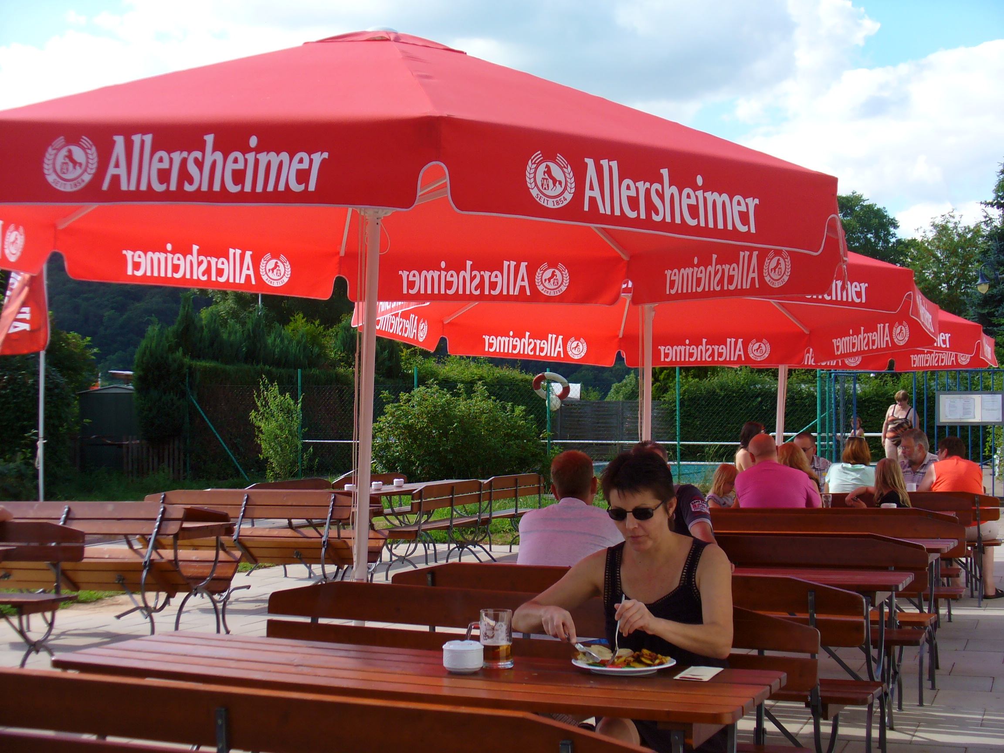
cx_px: 502
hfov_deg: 35.5
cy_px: 376
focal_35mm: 54
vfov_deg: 27.0
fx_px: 1566
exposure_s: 1/500
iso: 64
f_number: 3.1
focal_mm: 8.9
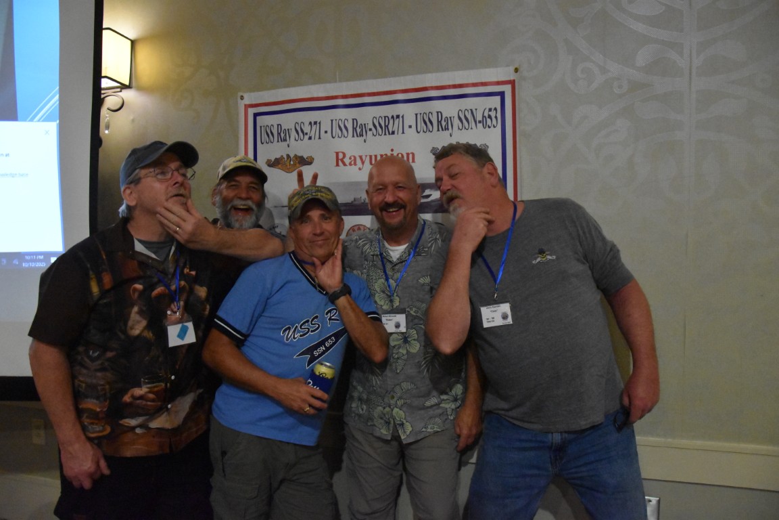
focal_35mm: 27
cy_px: 260
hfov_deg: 67.4
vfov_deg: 47.9
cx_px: 390
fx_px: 584
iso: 9000
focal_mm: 18
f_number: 3.5
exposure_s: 1/60
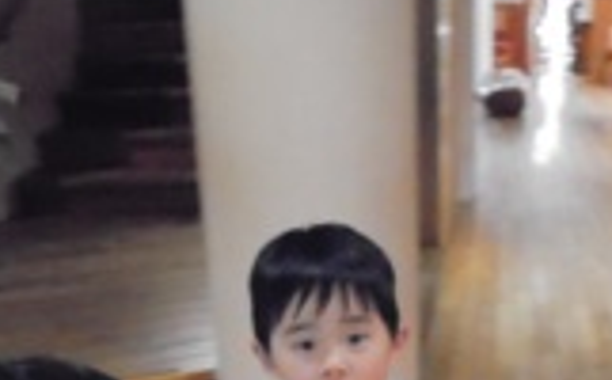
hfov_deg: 33.6
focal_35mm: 60
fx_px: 999
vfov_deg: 20.4
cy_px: 437
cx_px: 437
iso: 1600
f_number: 3.5
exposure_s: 1/50
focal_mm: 4.6
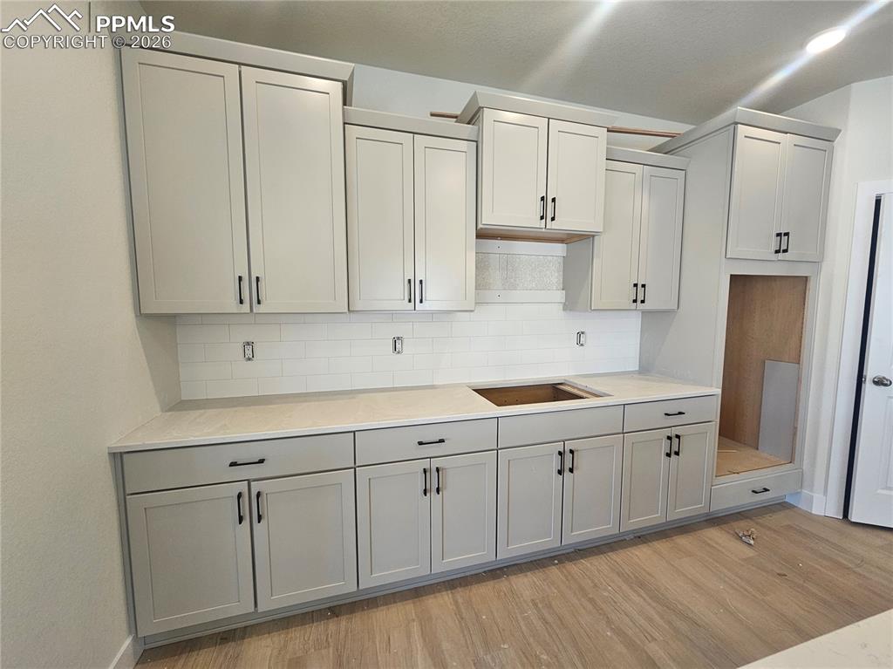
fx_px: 335
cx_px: 446
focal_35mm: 13
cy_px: 334
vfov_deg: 89.9
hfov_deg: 106.2
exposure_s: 1/60
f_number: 2.2
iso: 80
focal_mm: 2.2
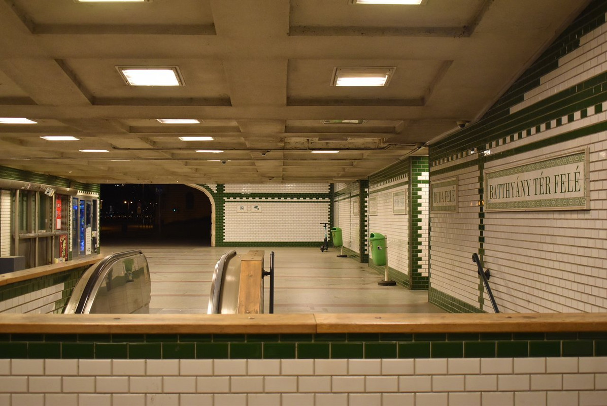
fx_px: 759
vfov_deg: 29.9
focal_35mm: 45
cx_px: 304
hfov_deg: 43.6
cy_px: 203
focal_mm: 30
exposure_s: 1/125
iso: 1400
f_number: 4.2
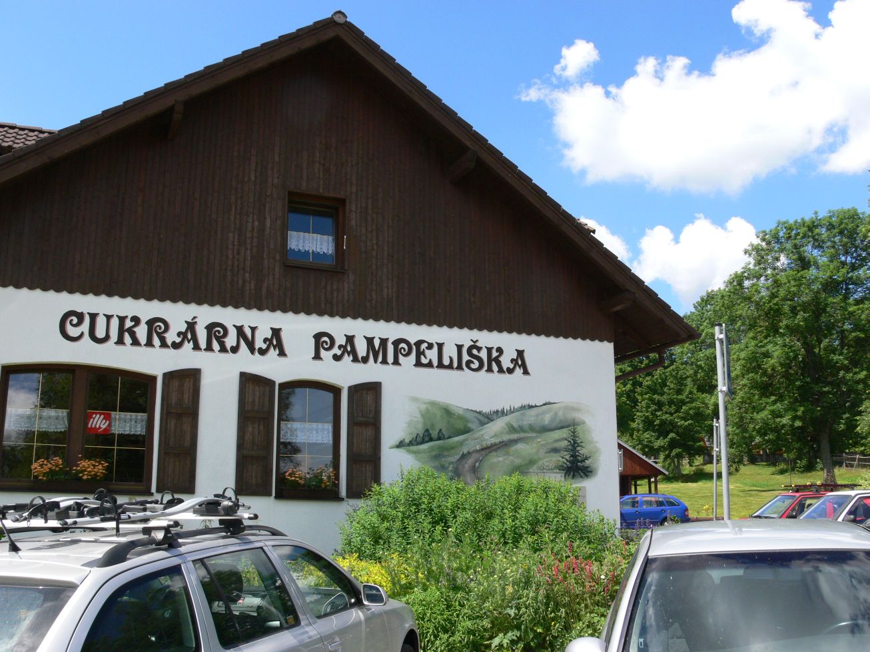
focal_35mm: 35
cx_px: 435
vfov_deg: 40.7
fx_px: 879
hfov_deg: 52.6
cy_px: 326
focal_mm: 7.4
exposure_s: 1/400
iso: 100
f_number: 5.6
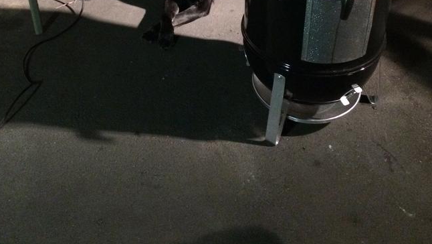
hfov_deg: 46.4
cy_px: -19
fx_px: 504
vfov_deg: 25.3
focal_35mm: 44
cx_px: 208
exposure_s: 1/15
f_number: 2.2
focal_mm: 4.15
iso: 640
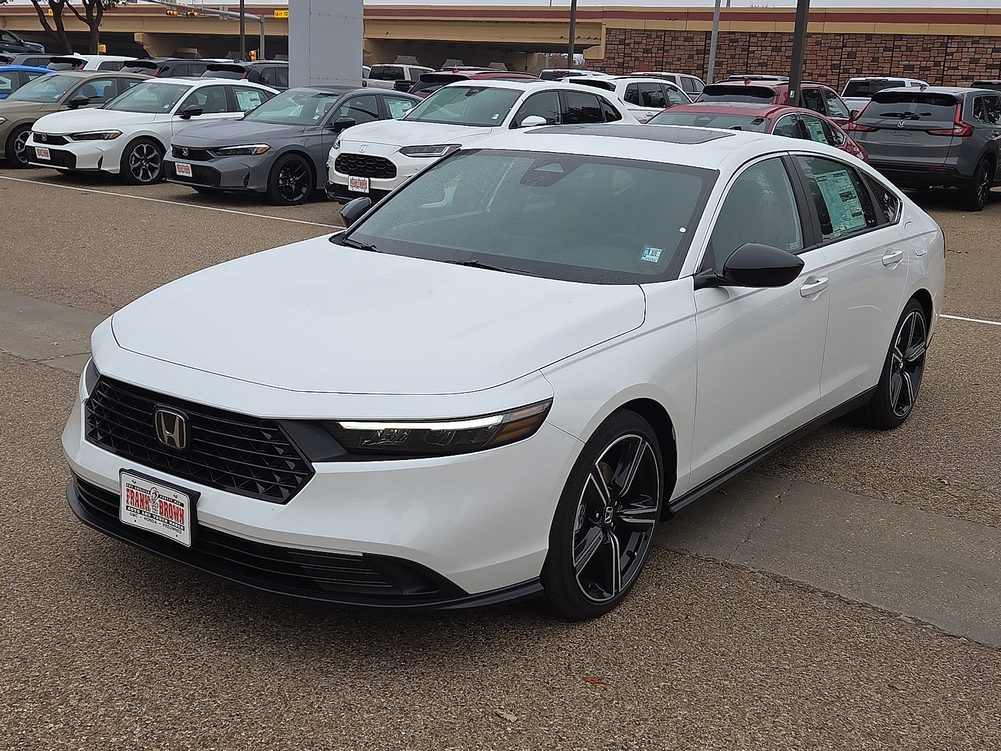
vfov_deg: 36.0
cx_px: 500
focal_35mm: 40
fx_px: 1157
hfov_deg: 46.8
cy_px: 376
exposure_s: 1/1429
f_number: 1.8
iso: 76
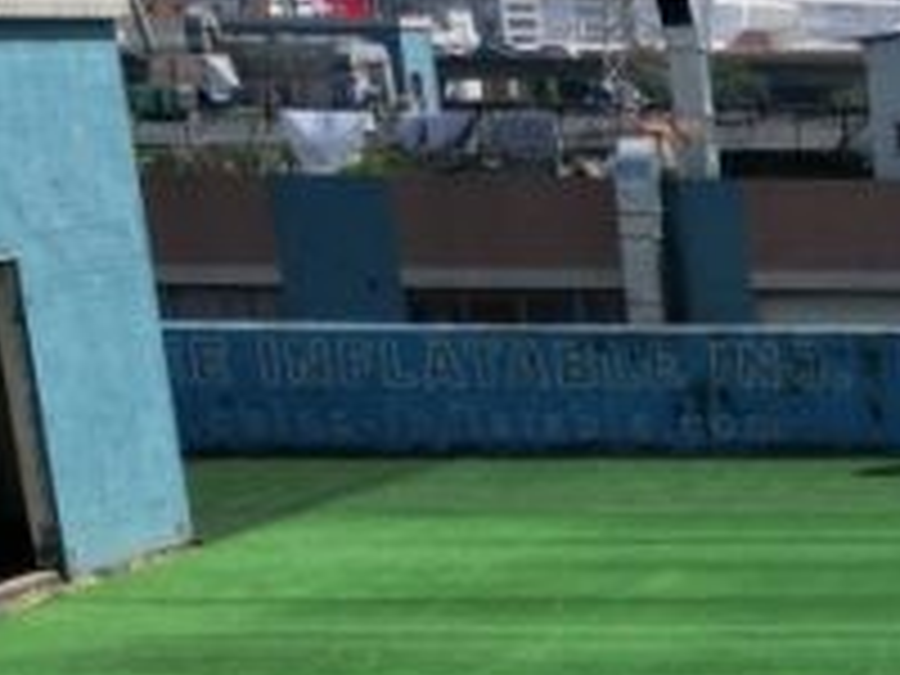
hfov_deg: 13.7
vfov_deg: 11.4
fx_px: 3198
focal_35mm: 123
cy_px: 1098
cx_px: 1786
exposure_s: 1/5000
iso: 150
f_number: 1.7
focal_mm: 6.72
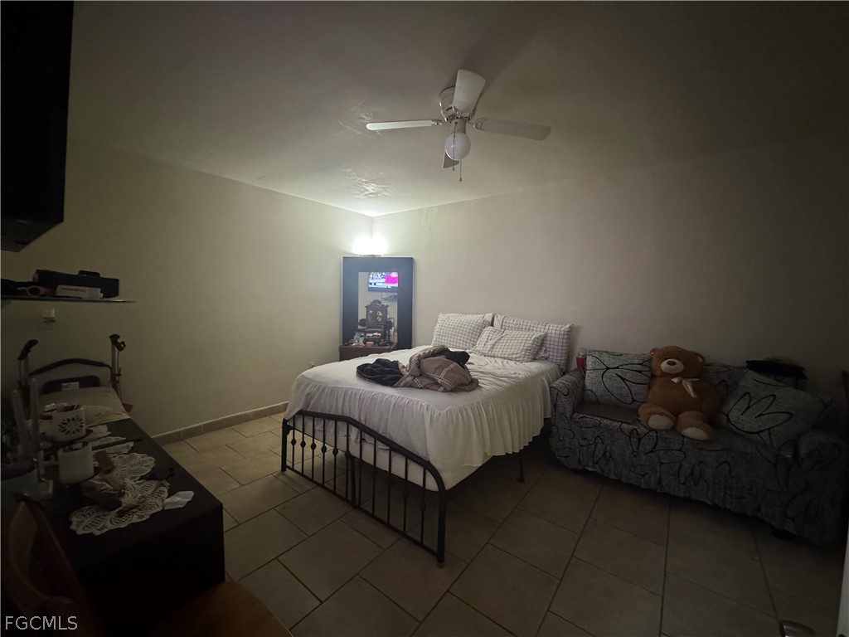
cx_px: 424
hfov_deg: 102.1
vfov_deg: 85.7
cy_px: 318
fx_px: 343
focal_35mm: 14
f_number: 2.2
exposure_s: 1/60
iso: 1250
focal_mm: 2.22
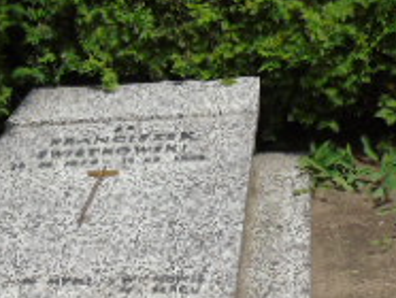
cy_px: 224
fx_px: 985
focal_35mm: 86
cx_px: 177
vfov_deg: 17.1
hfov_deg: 22.7
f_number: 3.4
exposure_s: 1/1000
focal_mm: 4.4
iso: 80
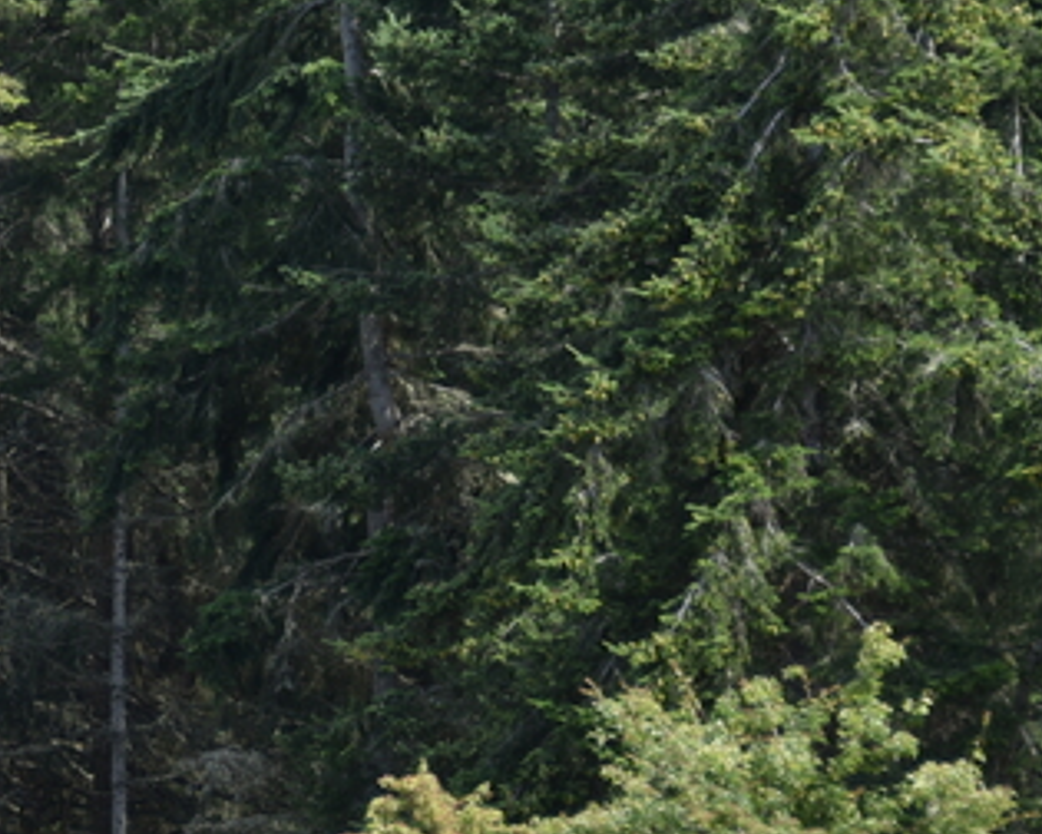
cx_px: -698
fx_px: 14371
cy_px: 348
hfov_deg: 4.1
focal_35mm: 466
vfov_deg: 3.3
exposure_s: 1/250
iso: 110
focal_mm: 122
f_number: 5.6
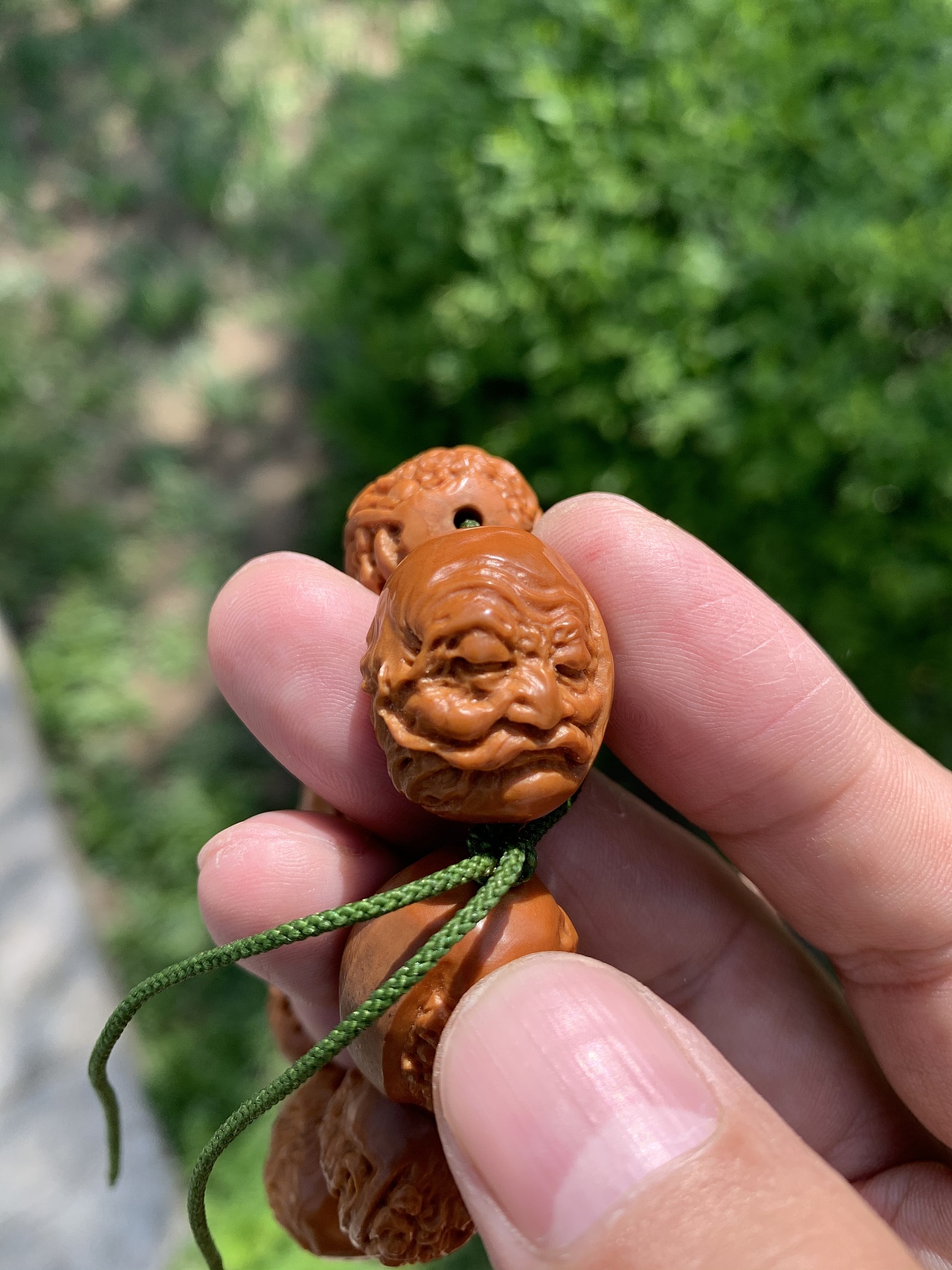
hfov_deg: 53.1
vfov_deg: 67.3
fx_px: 954
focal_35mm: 26
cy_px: 635
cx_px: 476
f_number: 1.8
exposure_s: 1/1076
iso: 25
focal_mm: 4.25
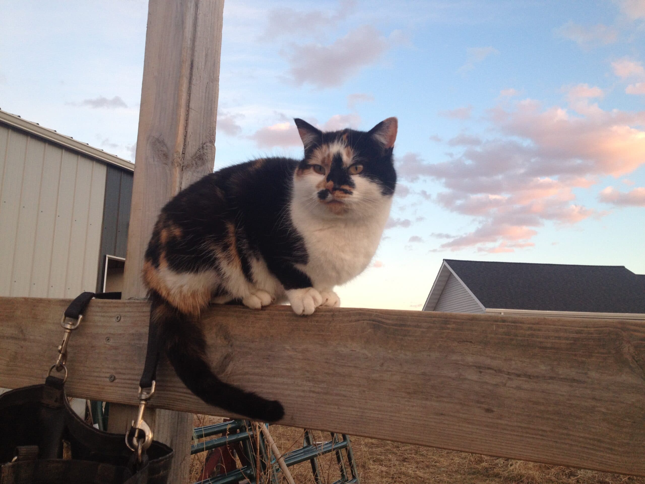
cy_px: 242
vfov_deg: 40.7
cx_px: 322
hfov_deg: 52.6
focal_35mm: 35
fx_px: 652
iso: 80
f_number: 2.4
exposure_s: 1/120
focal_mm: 4.28
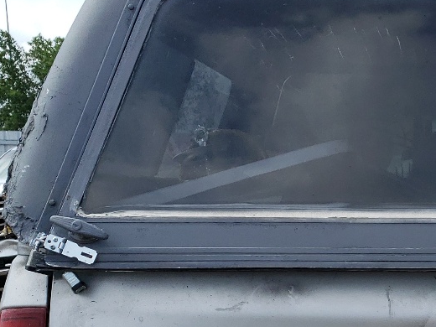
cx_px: 494
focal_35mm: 80
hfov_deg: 22.8
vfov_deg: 17.7
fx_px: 1008
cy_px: 376
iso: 50
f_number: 1.5
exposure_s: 1/3333
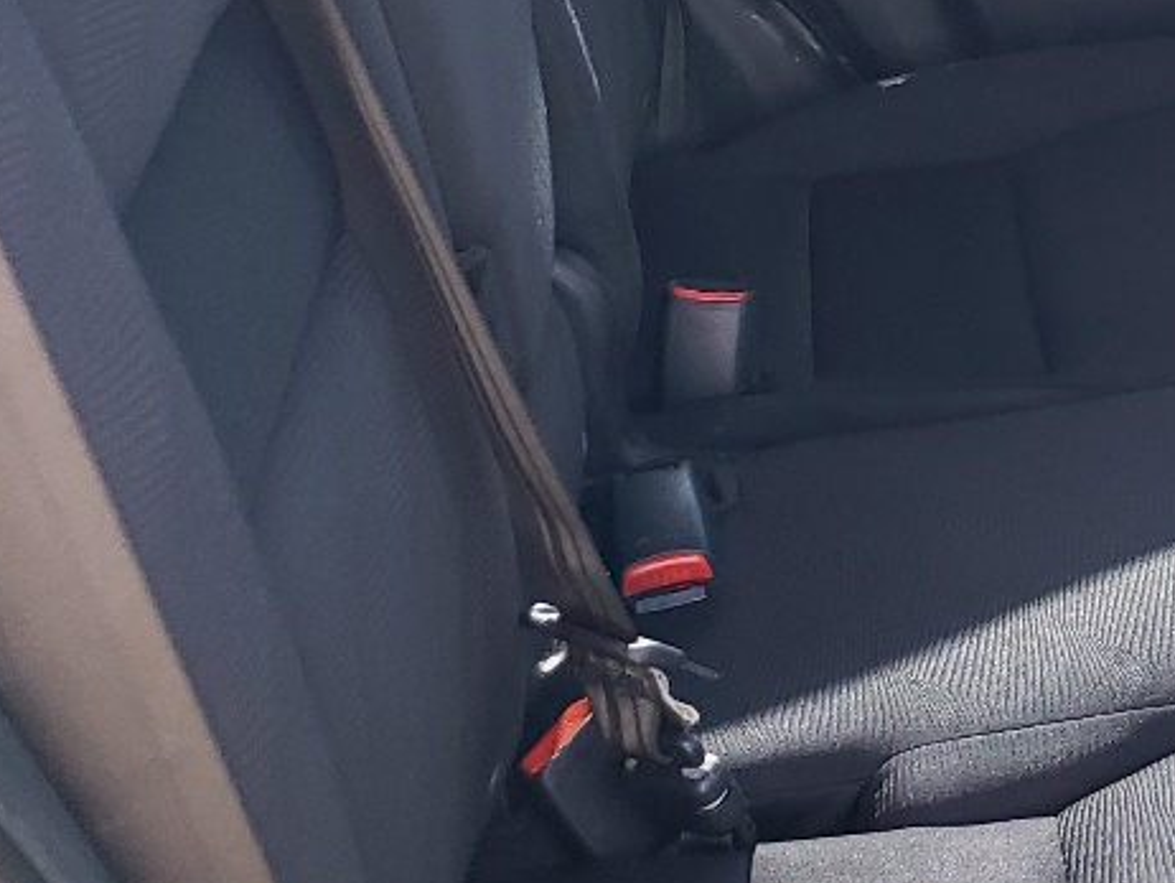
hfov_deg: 20.4
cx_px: 1406
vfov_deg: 16.3
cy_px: 127
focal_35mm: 90
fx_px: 3057
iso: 97
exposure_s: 1/120
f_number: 1.5
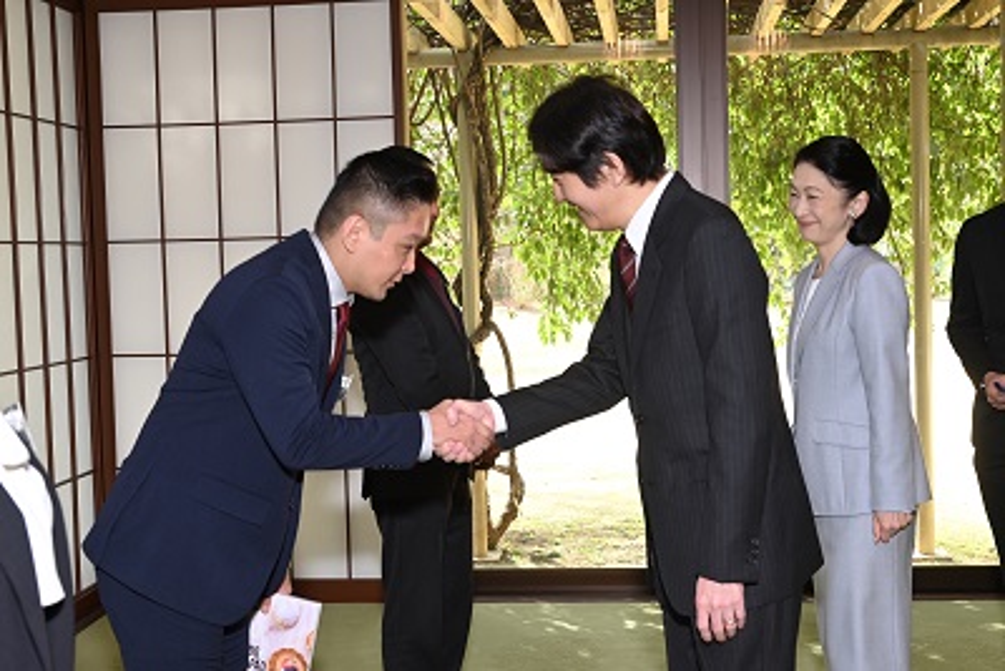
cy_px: 336
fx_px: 1396
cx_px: 502
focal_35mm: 50
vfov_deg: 27.0
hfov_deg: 39.6
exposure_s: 1/80
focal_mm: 50
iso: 800
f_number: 8
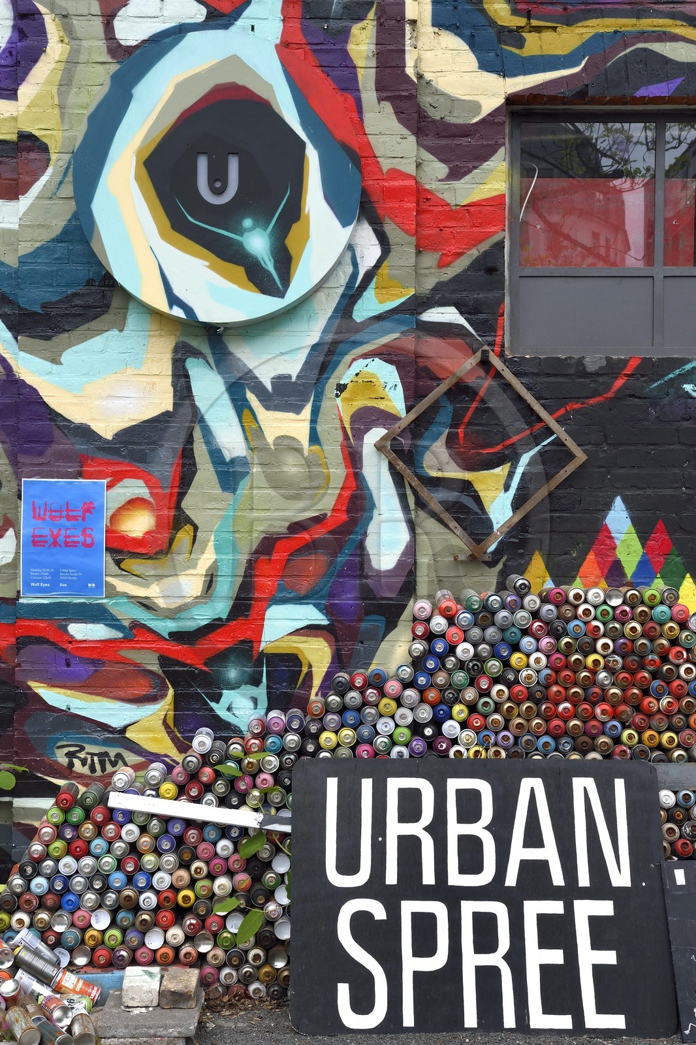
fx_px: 1451
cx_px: 348
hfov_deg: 27.0
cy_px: 522
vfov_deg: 39.6
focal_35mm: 50
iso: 400
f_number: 10
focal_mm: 50
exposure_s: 1/250
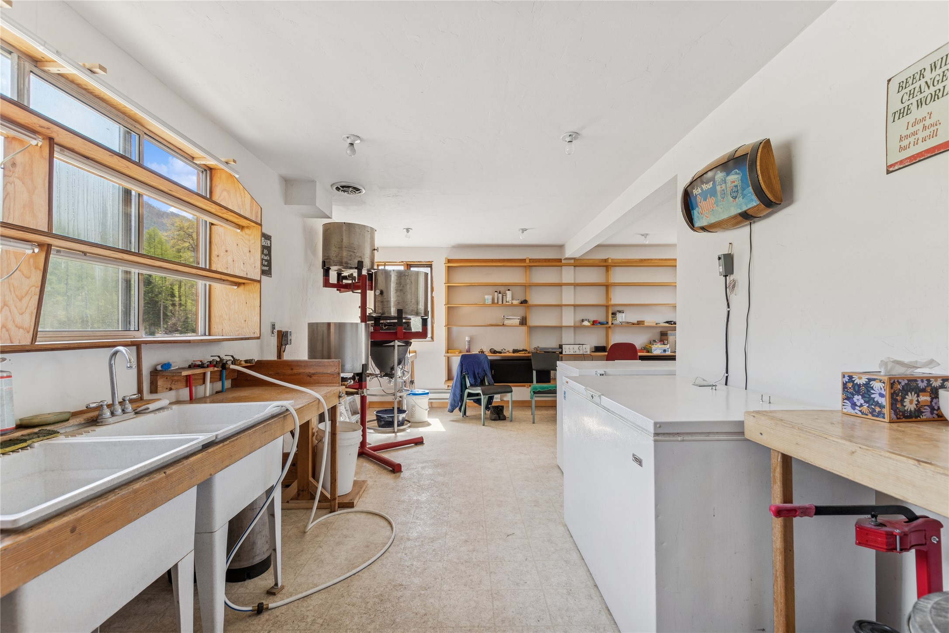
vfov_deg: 77.3
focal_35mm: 15
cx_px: 474
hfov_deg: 100.4
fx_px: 395
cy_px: 316
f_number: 6.3
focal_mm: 10
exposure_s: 1/20
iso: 100
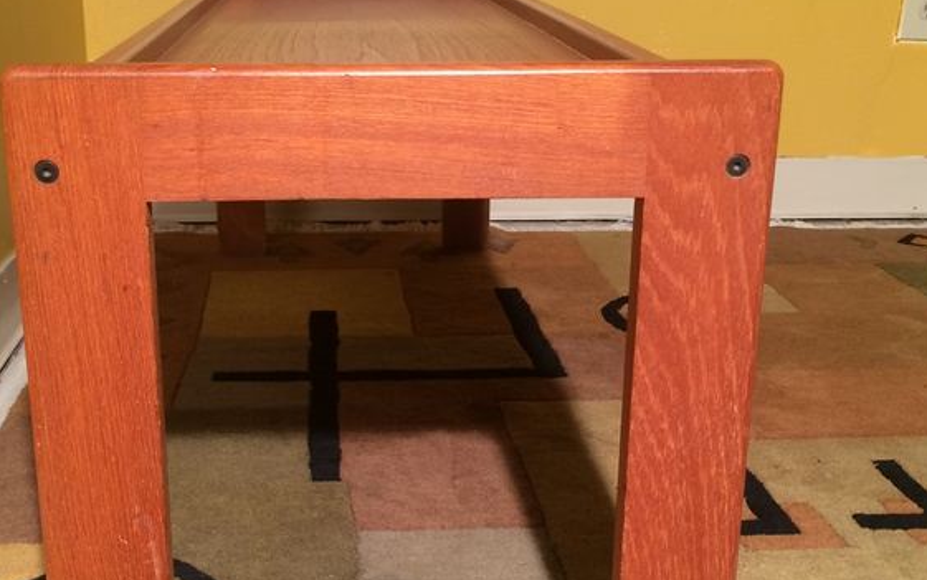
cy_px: 326
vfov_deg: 25.3
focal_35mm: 51
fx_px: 1289
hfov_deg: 39.5
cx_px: 398
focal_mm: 4.12
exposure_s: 1/30
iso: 80
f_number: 2.2
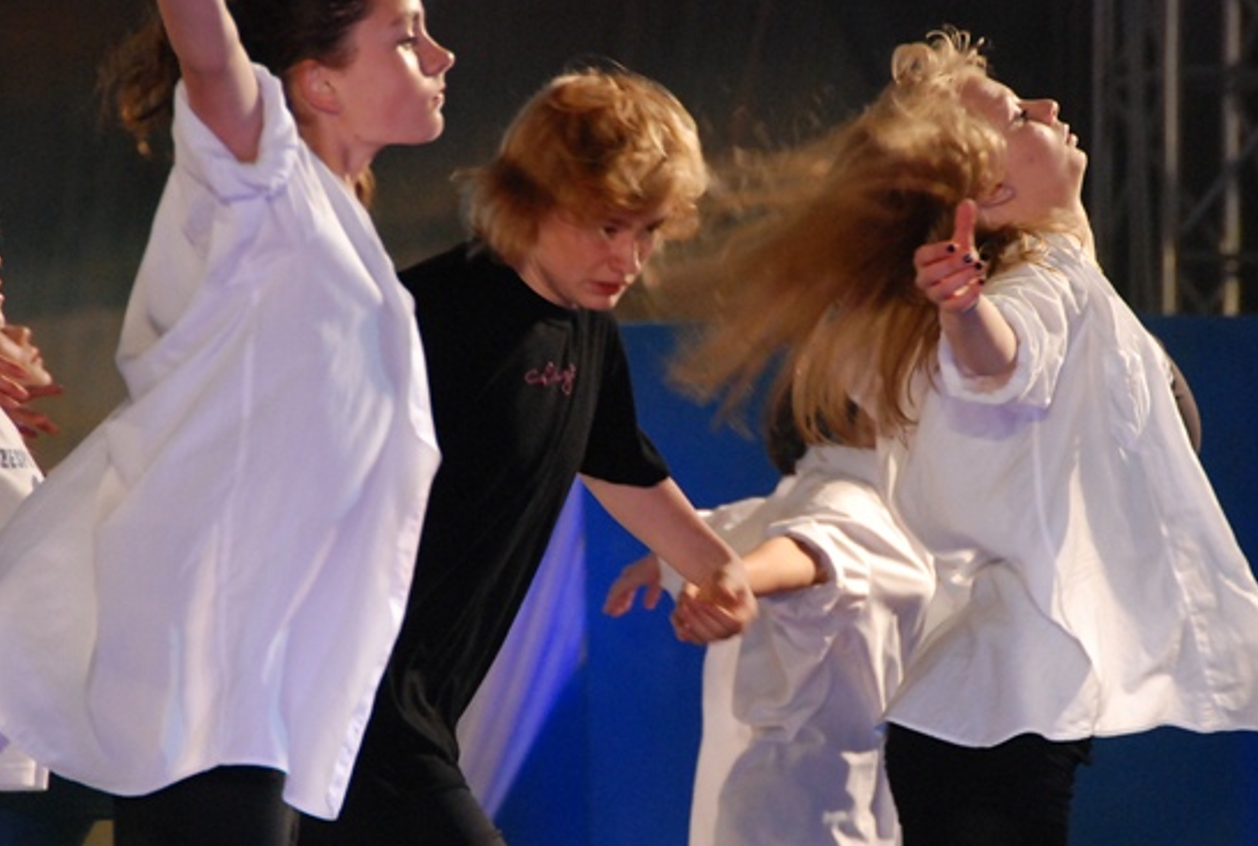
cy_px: 553
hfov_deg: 5.7
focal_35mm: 359
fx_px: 12576
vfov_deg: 3.9
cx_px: 744
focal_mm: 170
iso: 1250
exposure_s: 1/125
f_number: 5.6
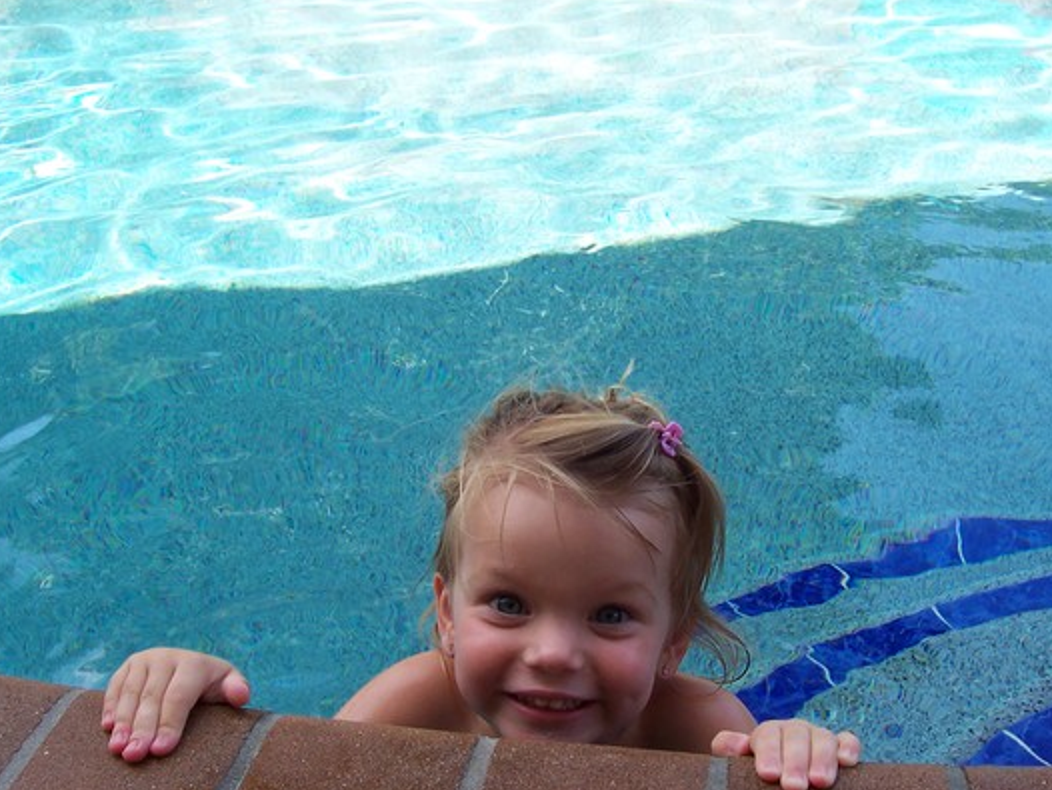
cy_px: 424
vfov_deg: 32.2
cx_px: 582
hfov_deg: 42.0
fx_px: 1368
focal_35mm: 45
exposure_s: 1/125
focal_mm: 5.6
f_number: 5.6
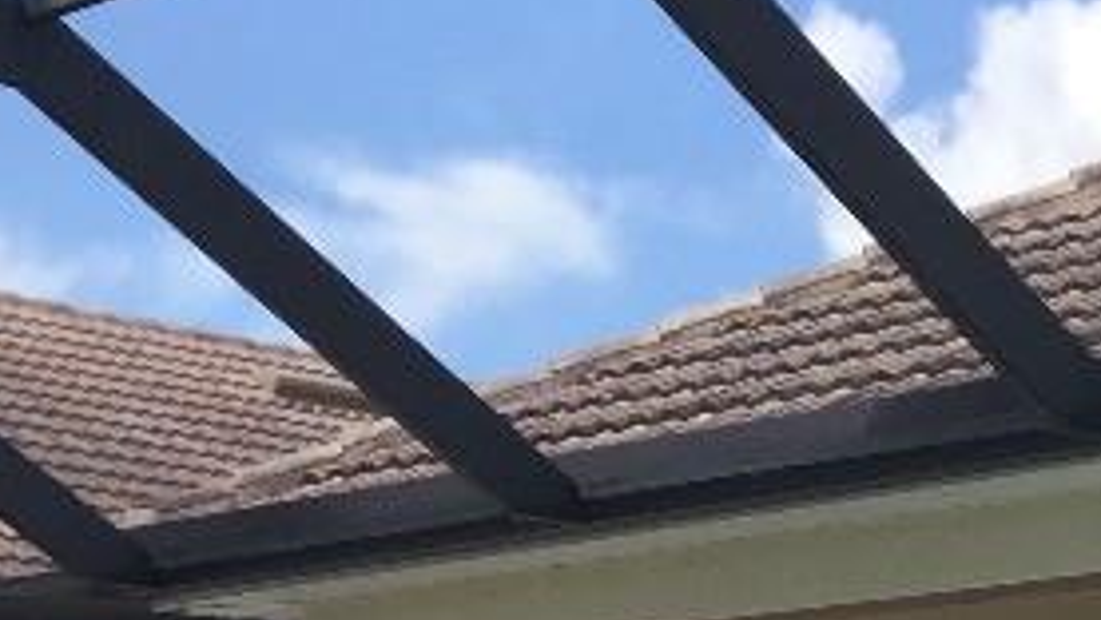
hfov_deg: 17.9
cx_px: 1069
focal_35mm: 117
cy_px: 1431
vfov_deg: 9.4
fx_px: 3417
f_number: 2.2
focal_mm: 4.15
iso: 32
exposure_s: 1/920
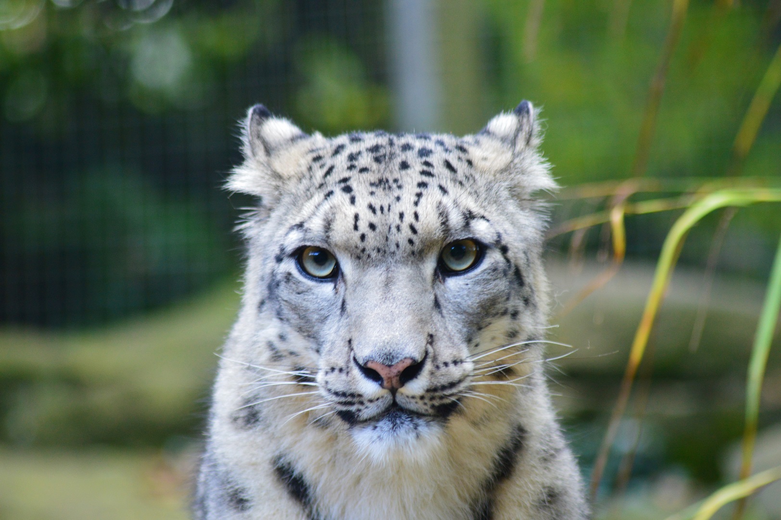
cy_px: 260
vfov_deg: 5.4
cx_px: 390
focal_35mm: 255
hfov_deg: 8.1
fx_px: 5527
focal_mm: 170
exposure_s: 1/100
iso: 800
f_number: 4.5
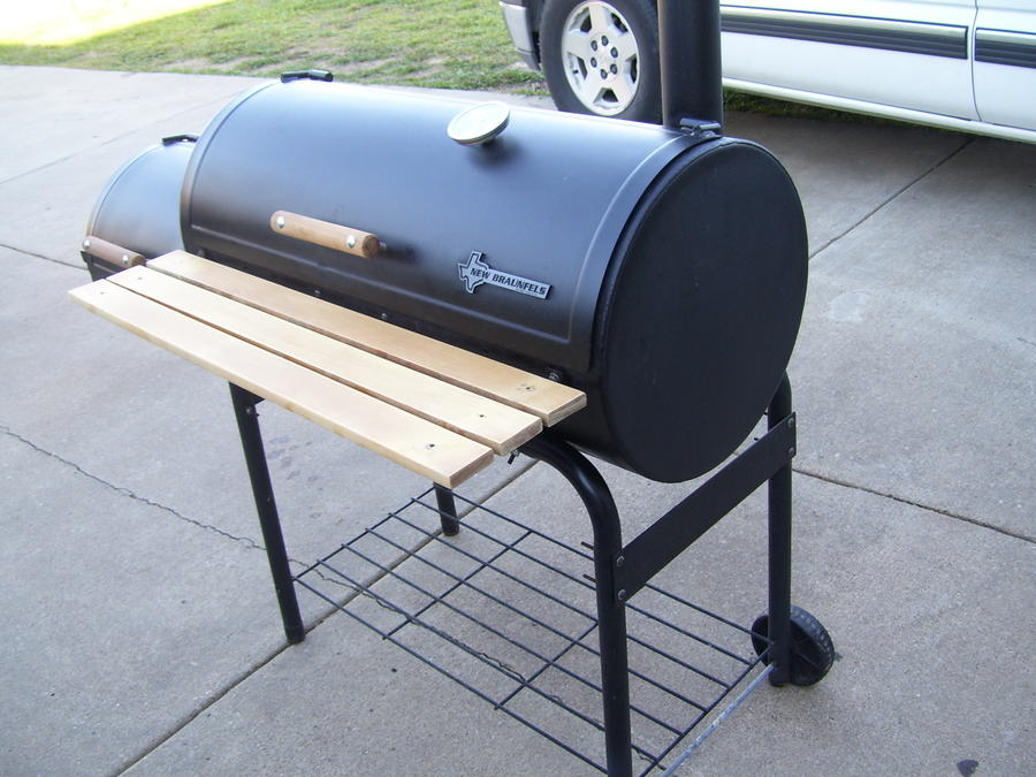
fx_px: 1107
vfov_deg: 38.7
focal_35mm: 37
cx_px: 518
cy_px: 388
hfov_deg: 50.1
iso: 80
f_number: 2.7
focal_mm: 6
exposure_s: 1/60
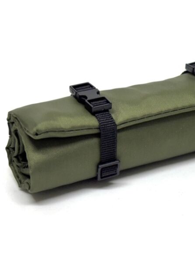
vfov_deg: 27.8
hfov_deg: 20.9
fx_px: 525
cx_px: 147
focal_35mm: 70
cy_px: 130
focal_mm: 5.96
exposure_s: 1/100
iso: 50
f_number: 1.6
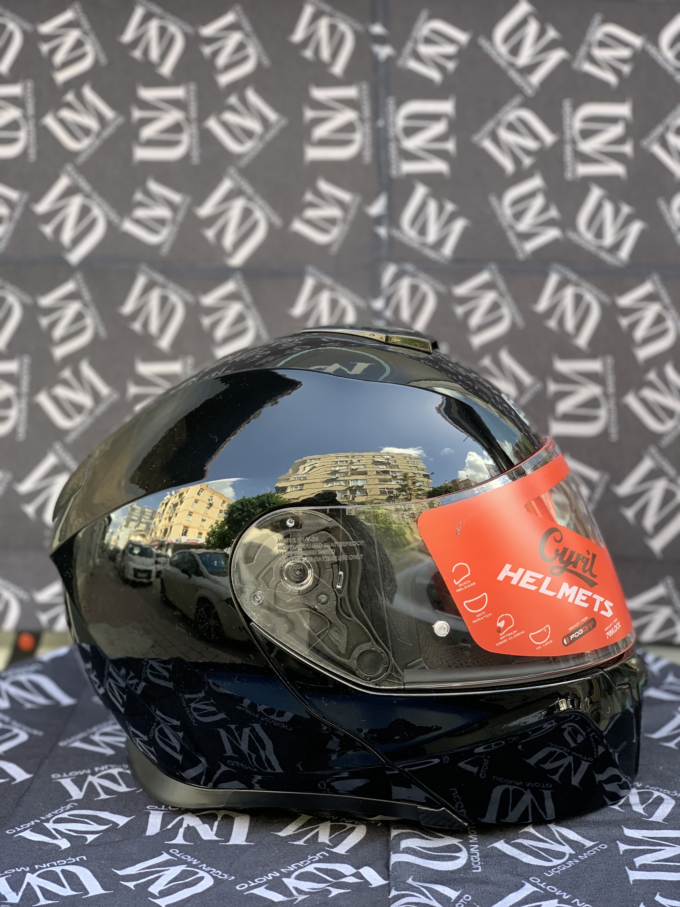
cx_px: 340
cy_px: 454
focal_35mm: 52
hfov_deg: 28.0
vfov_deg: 36.8
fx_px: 1362
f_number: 2.4
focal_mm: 6
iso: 40
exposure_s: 1/122
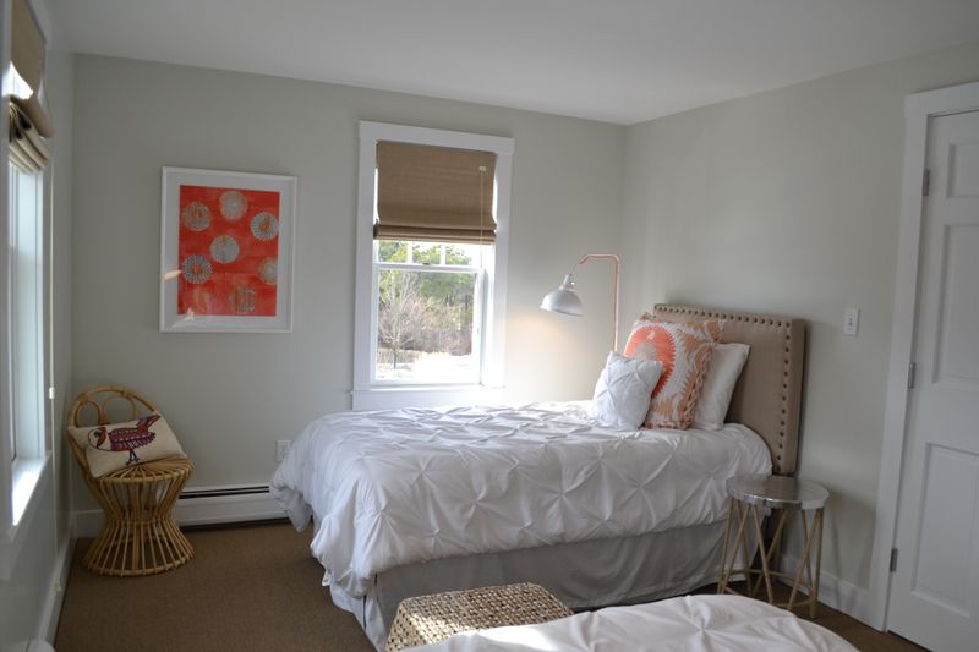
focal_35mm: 27
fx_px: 734
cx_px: 490
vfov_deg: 47.9
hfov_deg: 67.4
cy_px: 326
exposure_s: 1/125
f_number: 5.6
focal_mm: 18
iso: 360
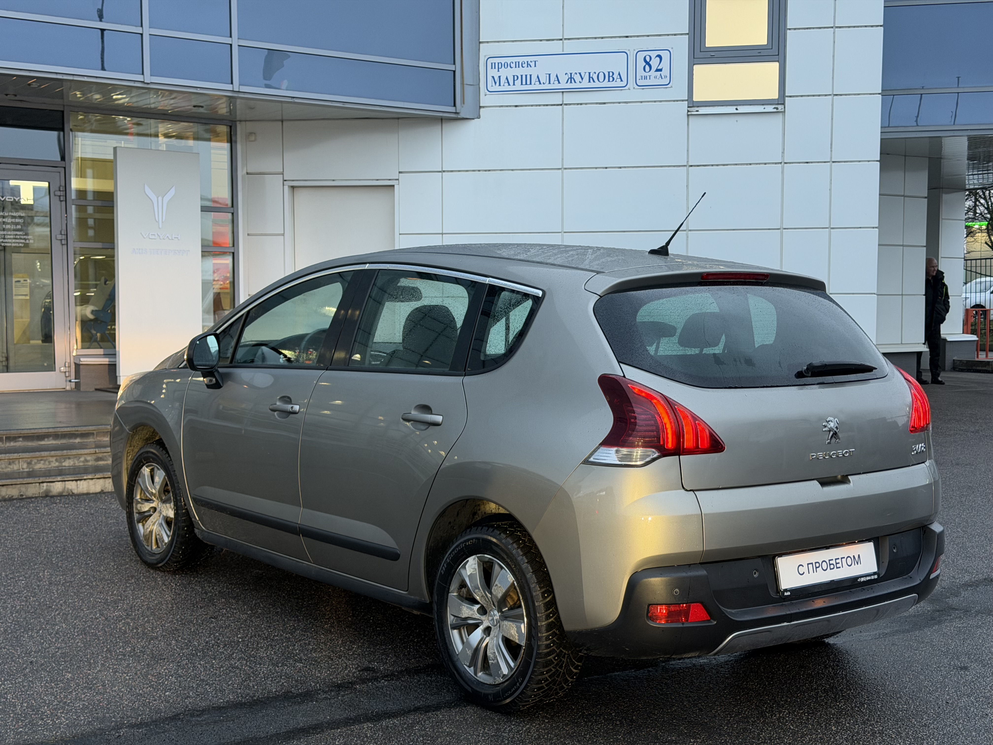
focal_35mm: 48
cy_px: 372
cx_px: 496
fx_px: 1377
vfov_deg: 30.3
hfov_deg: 39.7
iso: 160
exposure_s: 1/50
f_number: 1.78
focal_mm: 6.76
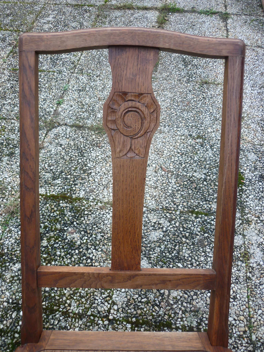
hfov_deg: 42.9
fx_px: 336
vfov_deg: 55.4
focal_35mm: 33
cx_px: 132
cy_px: 176
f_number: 2.8
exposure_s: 1/60
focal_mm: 5.5
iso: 100
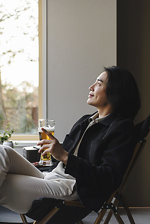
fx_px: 437
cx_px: 75
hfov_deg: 19.5
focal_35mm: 70
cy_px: 112
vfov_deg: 28.8
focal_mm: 70
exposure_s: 1/125
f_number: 2.8
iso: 200
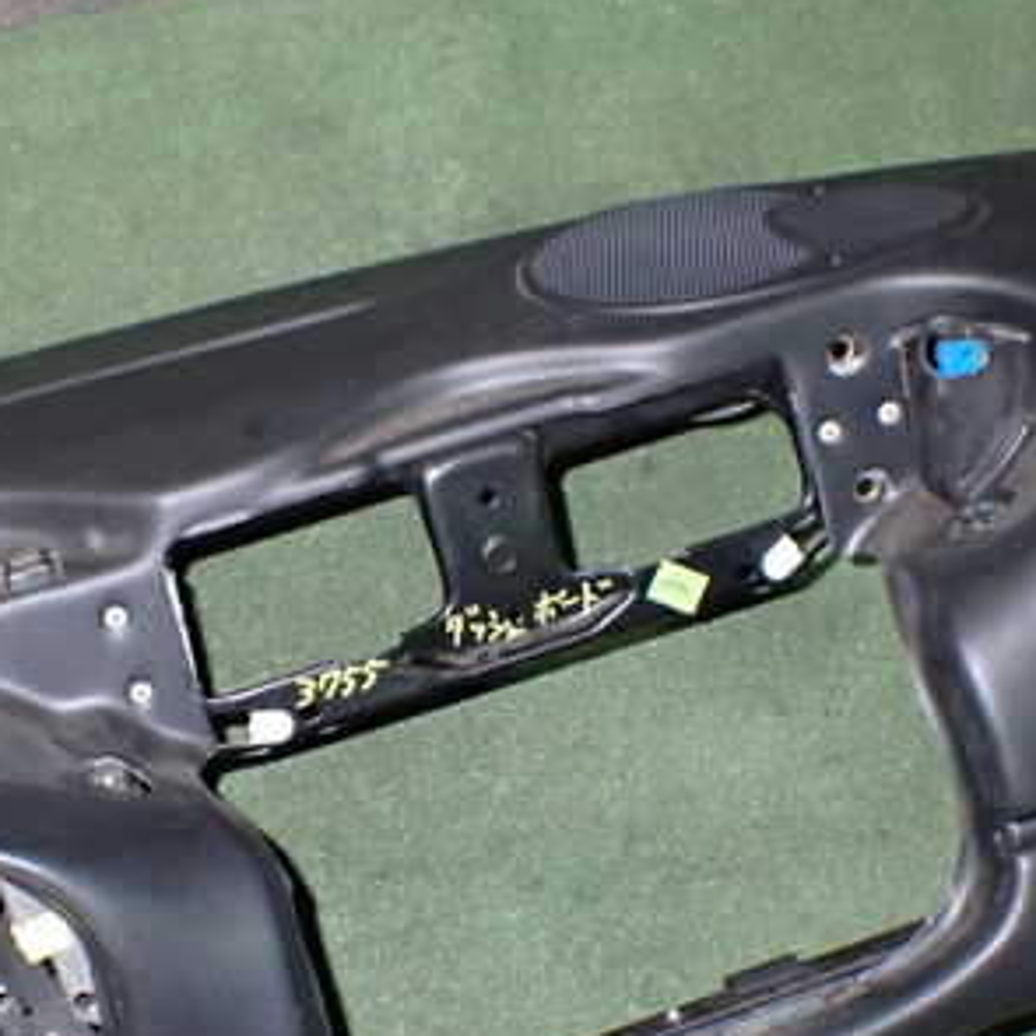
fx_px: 1828
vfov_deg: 31.4
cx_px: 362
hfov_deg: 31.4
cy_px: 692
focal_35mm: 54
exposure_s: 1/30
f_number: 6.3
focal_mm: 5.4
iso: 800
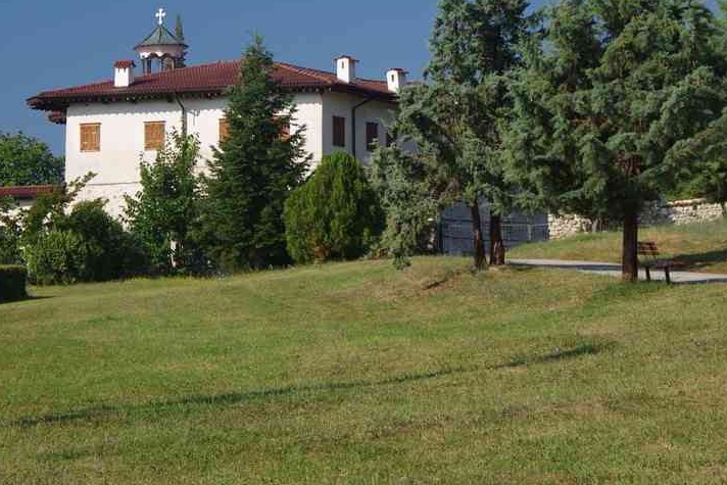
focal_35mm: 122
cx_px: 236
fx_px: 2464
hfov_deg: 16.7
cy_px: 147
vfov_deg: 11.2
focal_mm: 57.5
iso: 200
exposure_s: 1/100
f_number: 11
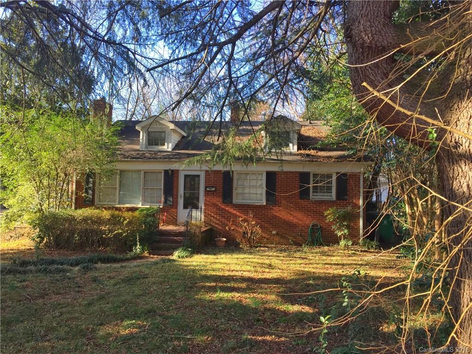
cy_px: 177
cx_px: 236
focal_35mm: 29
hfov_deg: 61.7
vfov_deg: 48.2
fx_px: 395
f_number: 2.2
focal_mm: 4.15
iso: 32
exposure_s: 1/241
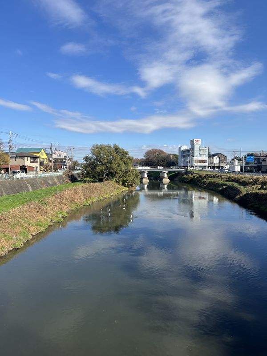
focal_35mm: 26
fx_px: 267
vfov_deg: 67.3
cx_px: 134
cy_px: 178
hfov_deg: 53.1
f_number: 1.5
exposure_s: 1/3968
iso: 50
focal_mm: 5.7
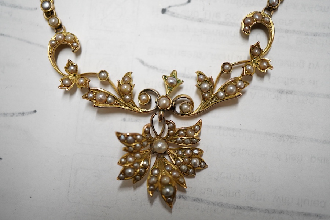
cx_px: 165
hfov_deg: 43.6
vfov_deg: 29.9
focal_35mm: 45
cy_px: 110
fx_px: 412
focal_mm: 30
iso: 1000
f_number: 5
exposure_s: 1/125
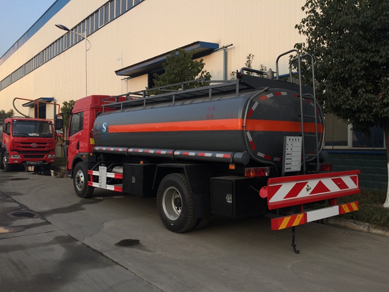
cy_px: 146
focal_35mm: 29
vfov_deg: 48.2
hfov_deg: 61.7
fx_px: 326
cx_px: 194
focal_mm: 4.15
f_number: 2.2
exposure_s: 1/513
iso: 32
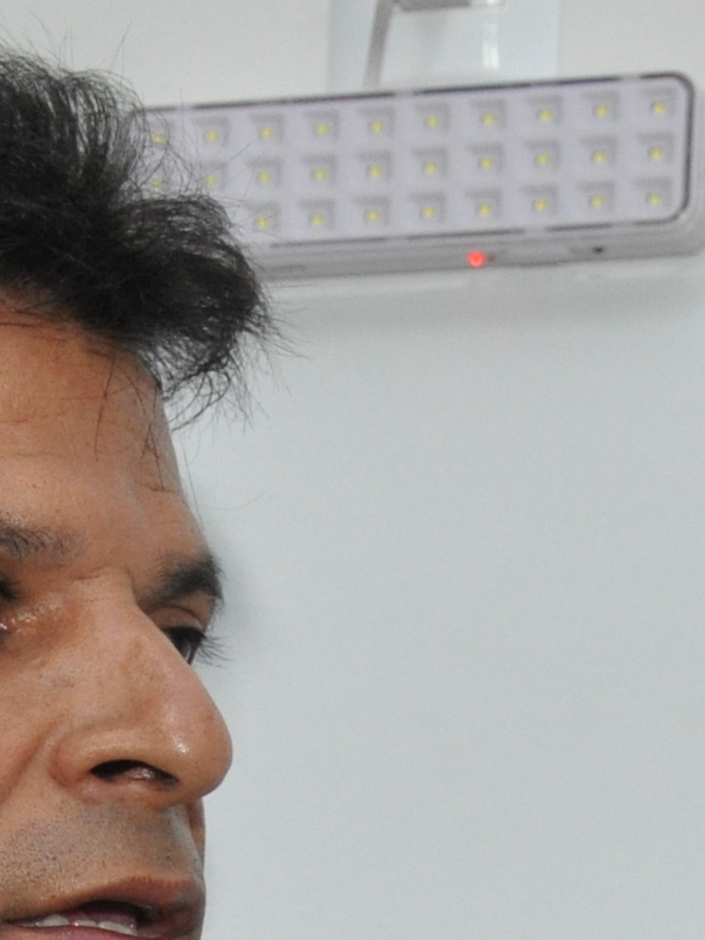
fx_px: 8334
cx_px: 279
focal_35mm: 307
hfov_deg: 4.8
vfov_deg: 6.3
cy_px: 1567
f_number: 5
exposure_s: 1/125
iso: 800
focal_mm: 40
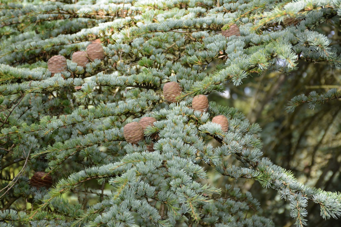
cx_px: 170
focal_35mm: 142
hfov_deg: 14.4
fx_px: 1350
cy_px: 114
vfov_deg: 9.6
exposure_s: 1/160
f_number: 6.3
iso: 200
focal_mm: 95
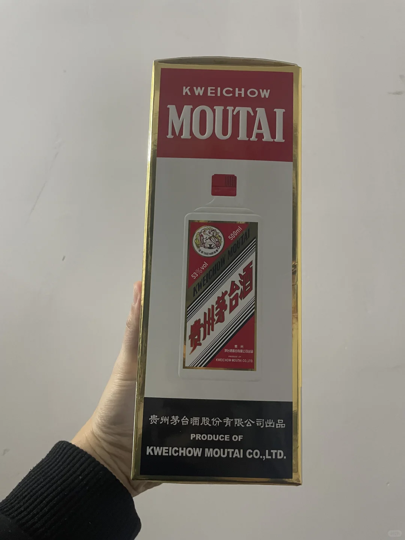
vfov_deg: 67.3
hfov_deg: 53.1
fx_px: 406
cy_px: 270
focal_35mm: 26
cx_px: 202
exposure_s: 1/50
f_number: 1.6
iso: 320
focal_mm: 4.2
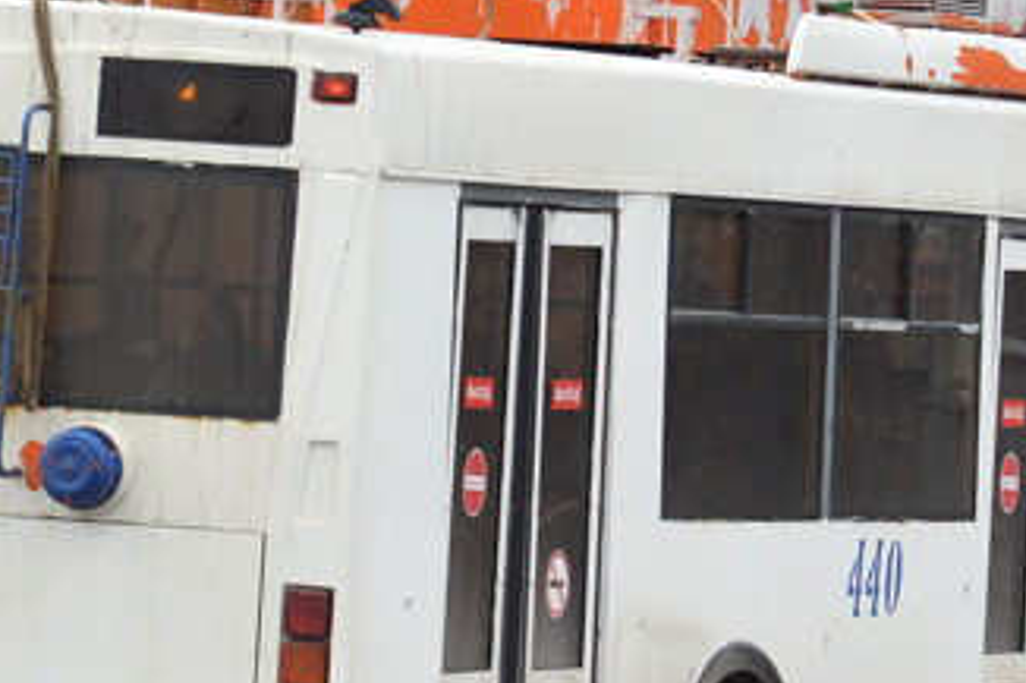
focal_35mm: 414
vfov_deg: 3.3
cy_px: 38
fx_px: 11788
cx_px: 551
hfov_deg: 5.0
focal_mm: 75
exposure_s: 1/250
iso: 200
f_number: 6.3
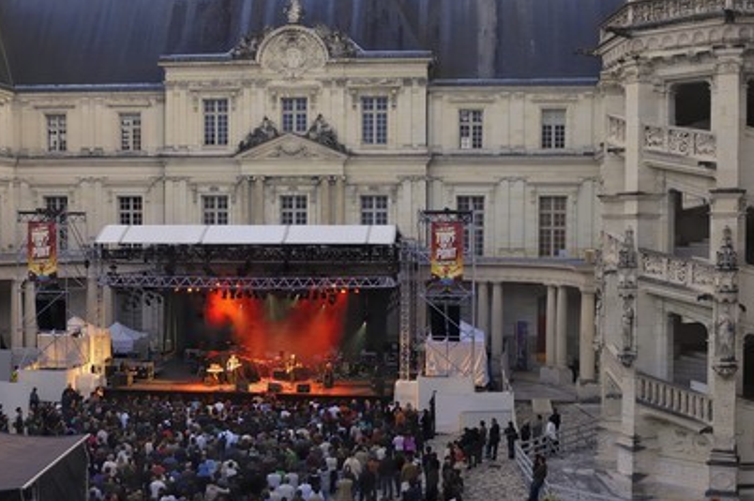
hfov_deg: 44.5
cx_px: 372
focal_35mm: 44
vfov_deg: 30.4
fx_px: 920
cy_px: 257
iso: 100
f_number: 4
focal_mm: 28
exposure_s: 1/10
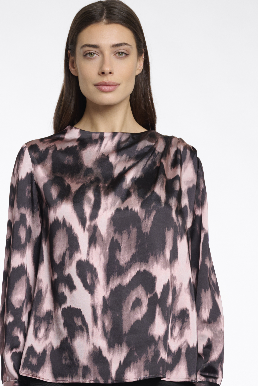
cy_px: 240
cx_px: 102
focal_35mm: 136
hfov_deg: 10.1
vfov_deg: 15.1
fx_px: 1462
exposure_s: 1/200
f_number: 8
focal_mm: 100
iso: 125
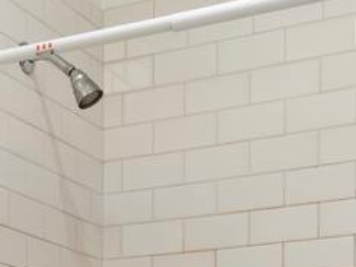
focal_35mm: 110
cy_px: 481
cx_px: -24
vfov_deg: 12.3
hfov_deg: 17.4
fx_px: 1131
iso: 250
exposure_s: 1/13
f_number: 8
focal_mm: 14
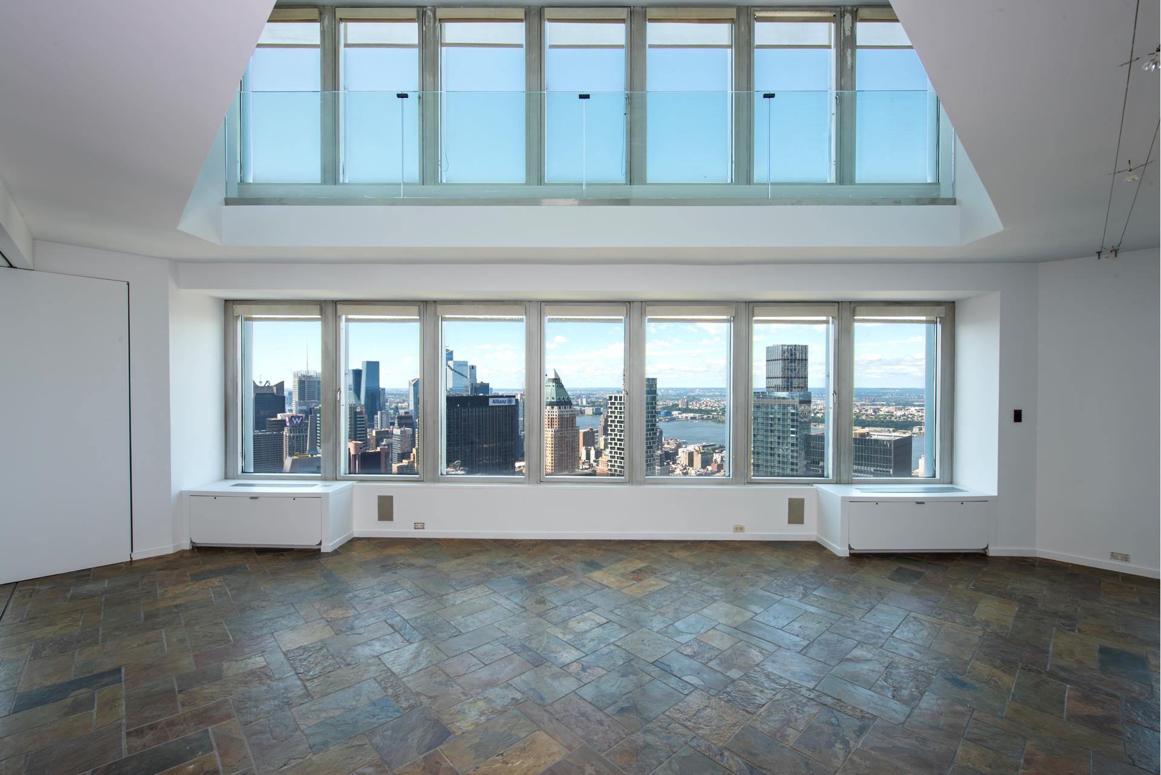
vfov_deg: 77.4
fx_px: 484
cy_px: 388
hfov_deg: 100.4
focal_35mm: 15
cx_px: 580
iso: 250
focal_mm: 15
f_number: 11
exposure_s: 1/20
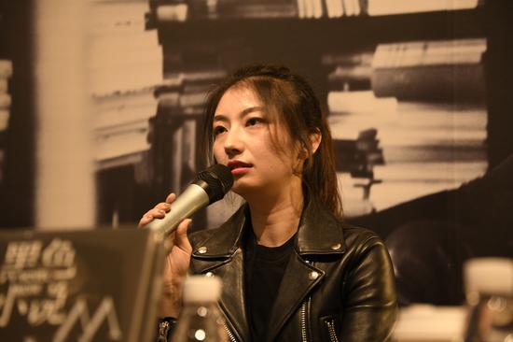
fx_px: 1495
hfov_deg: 19.5
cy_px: 171
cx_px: 256
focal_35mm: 105
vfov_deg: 13.0
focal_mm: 105
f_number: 5.3
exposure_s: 1/25
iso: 800
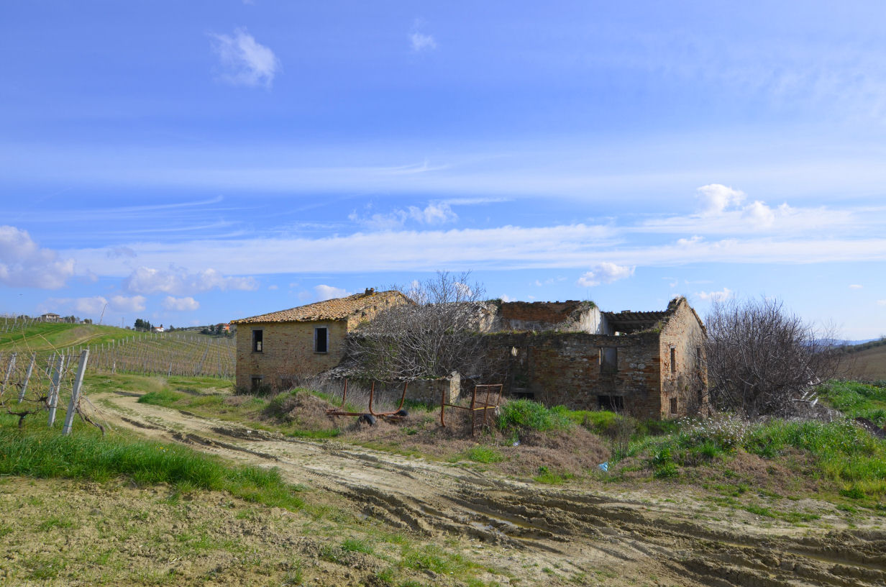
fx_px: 553
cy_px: 294
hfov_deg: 77.4
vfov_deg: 55.9
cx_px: 443
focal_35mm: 22
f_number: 9
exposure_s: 1/320
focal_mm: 15
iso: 100
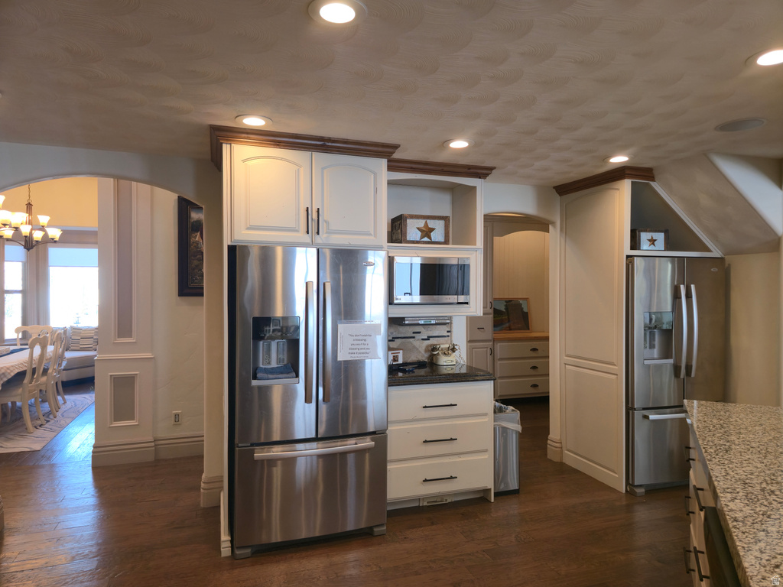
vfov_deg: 58.9
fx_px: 520
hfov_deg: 73.9
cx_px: 392
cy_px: 294
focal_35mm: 23
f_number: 1.7
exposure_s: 1/60
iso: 40
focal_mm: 6.3
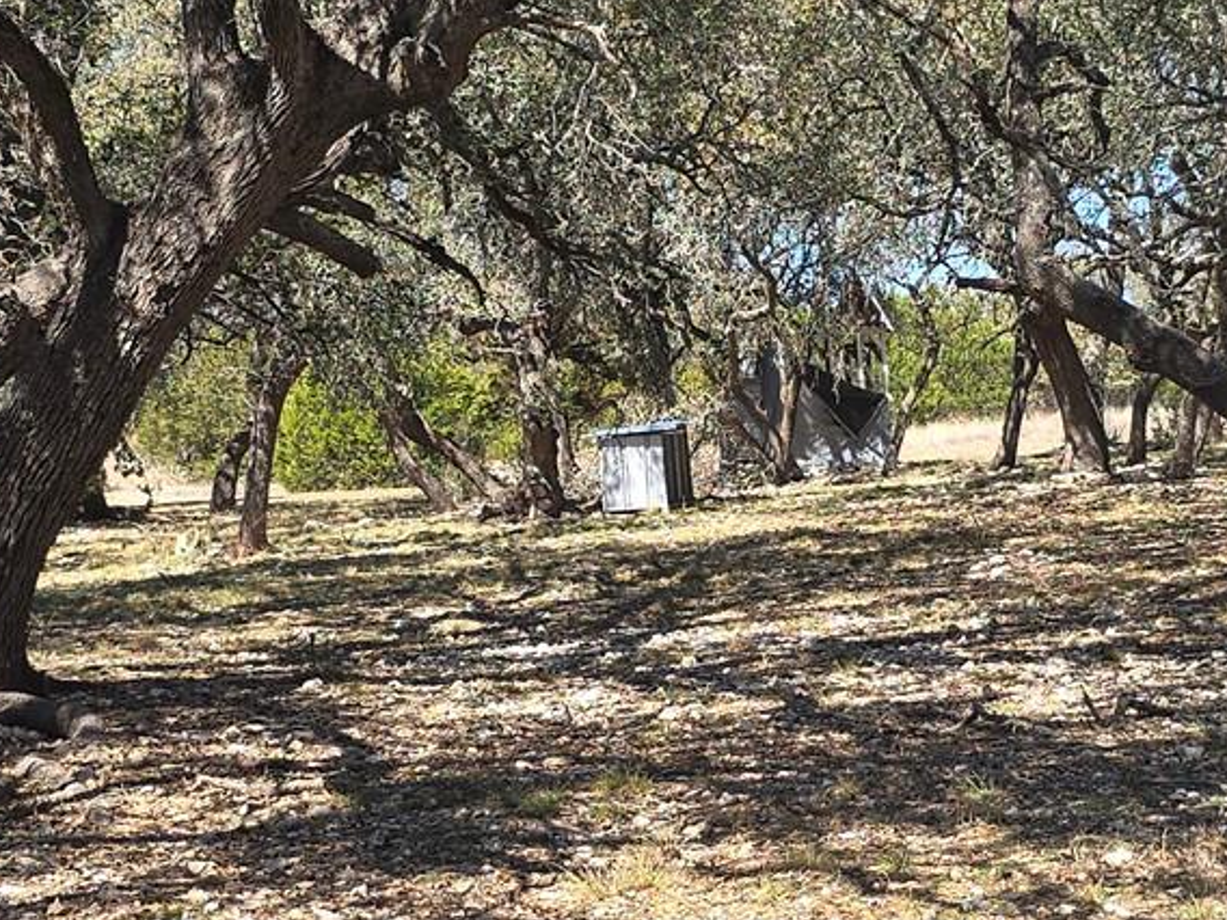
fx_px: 2942
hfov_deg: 23.5
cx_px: 693
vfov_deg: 17.7
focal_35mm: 83
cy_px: 615
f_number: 1.7
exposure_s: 1/314
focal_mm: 6.3
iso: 12
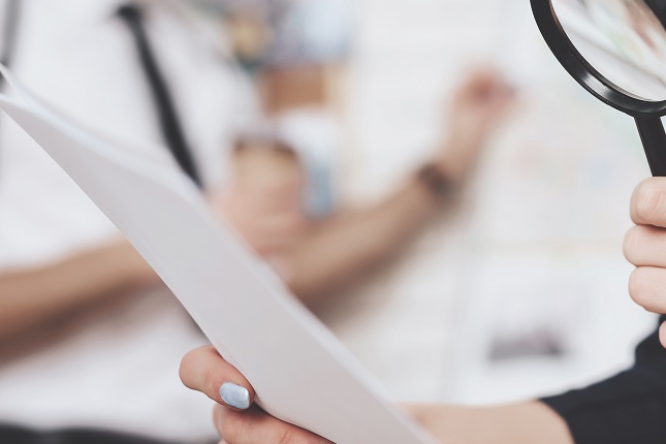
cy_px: 162
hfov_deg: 21.4
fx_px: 1720
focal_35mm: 93
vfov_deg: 14.7
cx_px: 608
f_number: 2.5
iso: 160
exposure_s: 1/125
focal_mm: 50
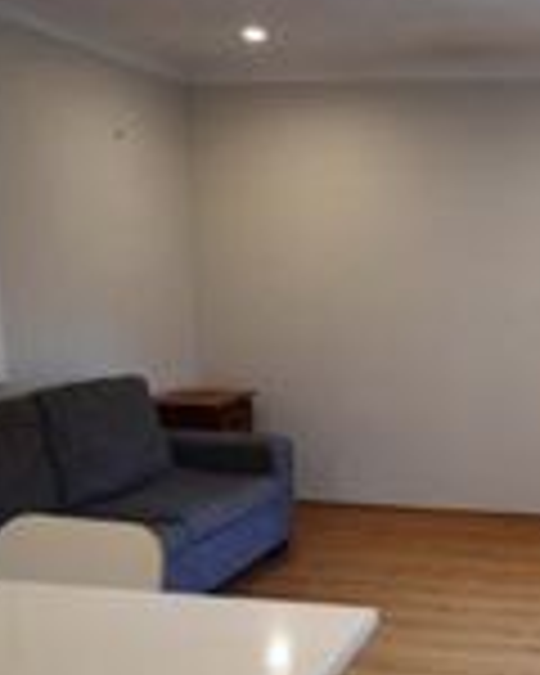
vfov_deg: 41.7
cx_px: 518
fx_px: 879
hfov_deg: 32.0
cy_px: 416
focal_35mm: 44
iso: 560
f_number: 4
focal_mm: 10
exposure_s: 1/60
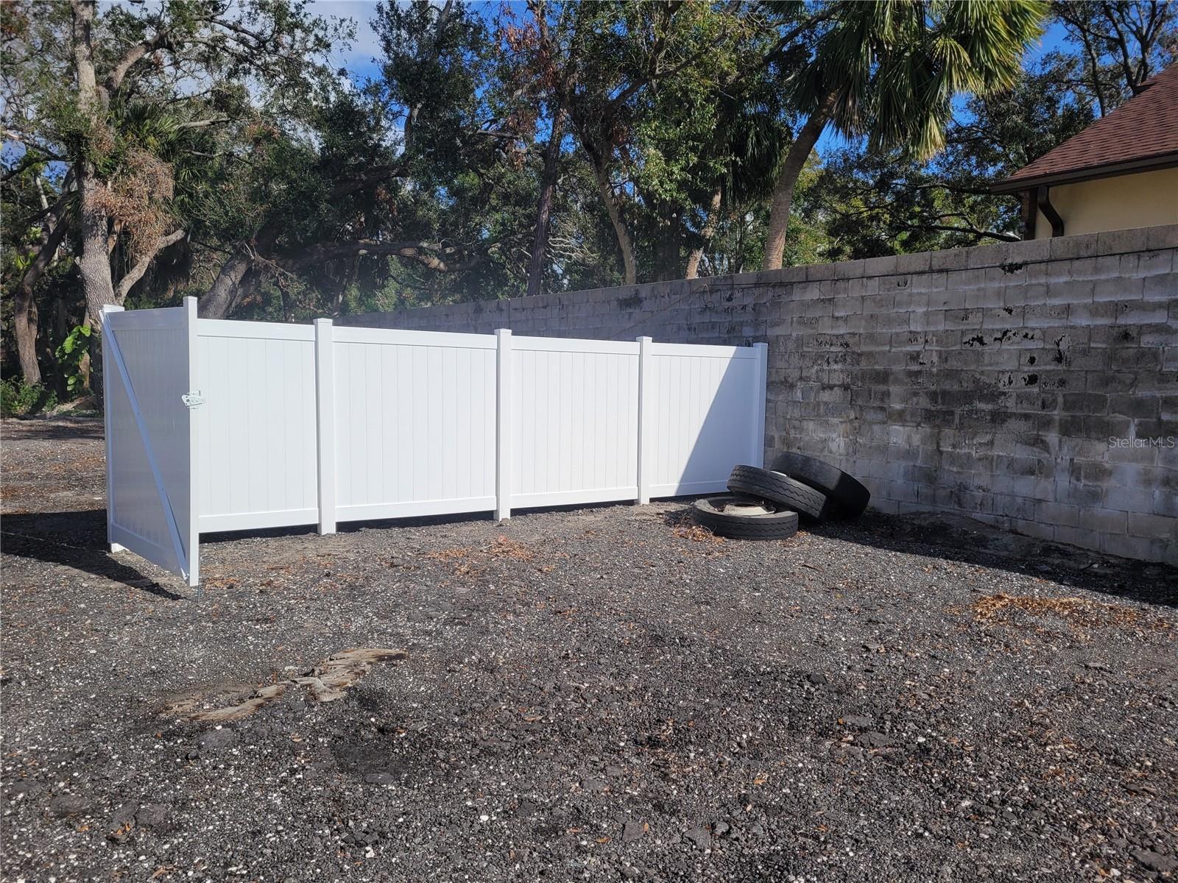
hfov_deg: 67.3
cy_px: 442
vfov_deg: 53.1
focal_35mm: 26
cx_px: 589
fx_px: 885
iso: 40
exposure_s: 1/4820
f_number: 1.8
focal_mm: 5.4
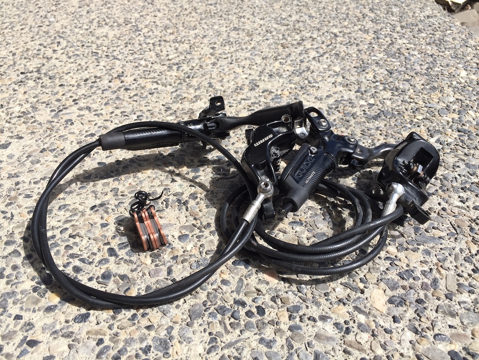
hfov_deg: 61.7
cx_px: 240
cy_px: 180
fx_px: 401
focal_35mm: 29
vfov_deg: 48.2
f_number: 2.2
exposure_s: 1/1522
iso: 32
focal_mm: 4.15
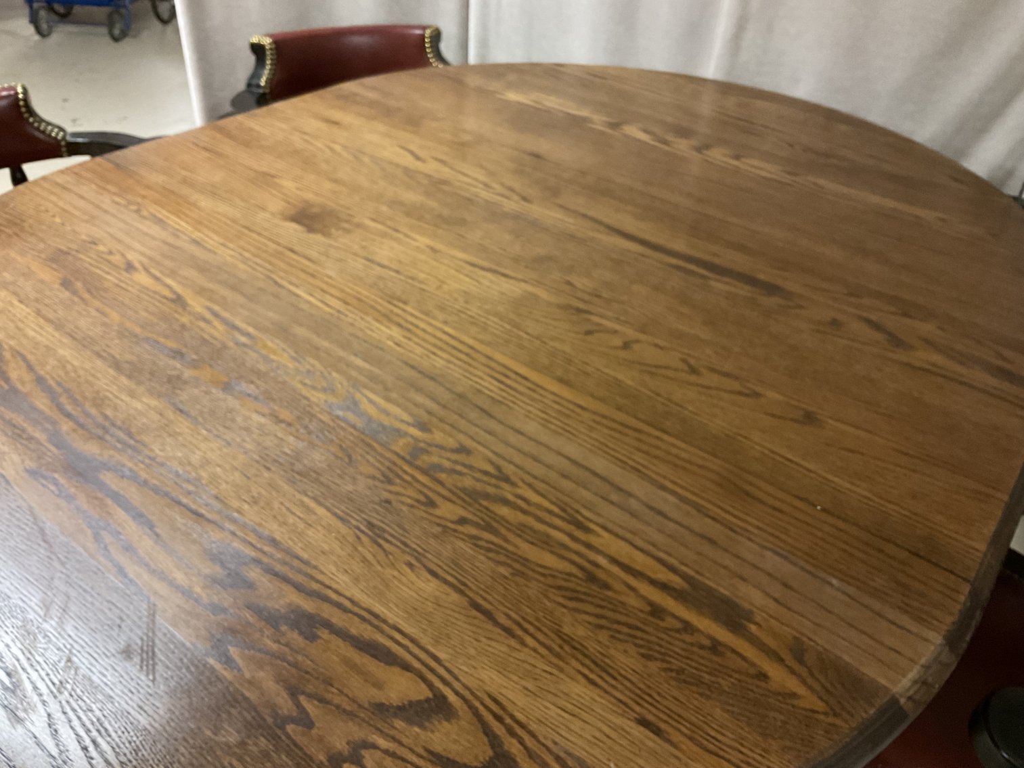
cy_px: 384
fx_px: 858
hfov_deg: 61.7
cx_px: 512
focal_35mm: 29
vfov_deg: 48.2
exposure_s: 1/40
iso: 250
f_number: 1.8
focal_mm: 3
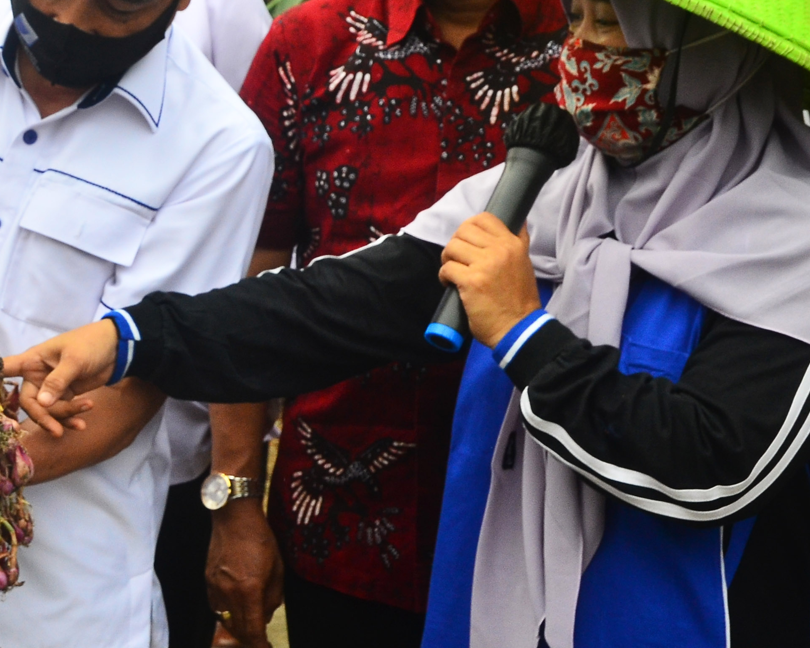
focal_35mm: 79
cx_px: -66
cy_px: 267
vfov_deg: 19.4
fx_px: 1894
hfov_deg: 22.8
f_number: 8
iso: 400
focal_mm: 22
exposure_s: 1/250
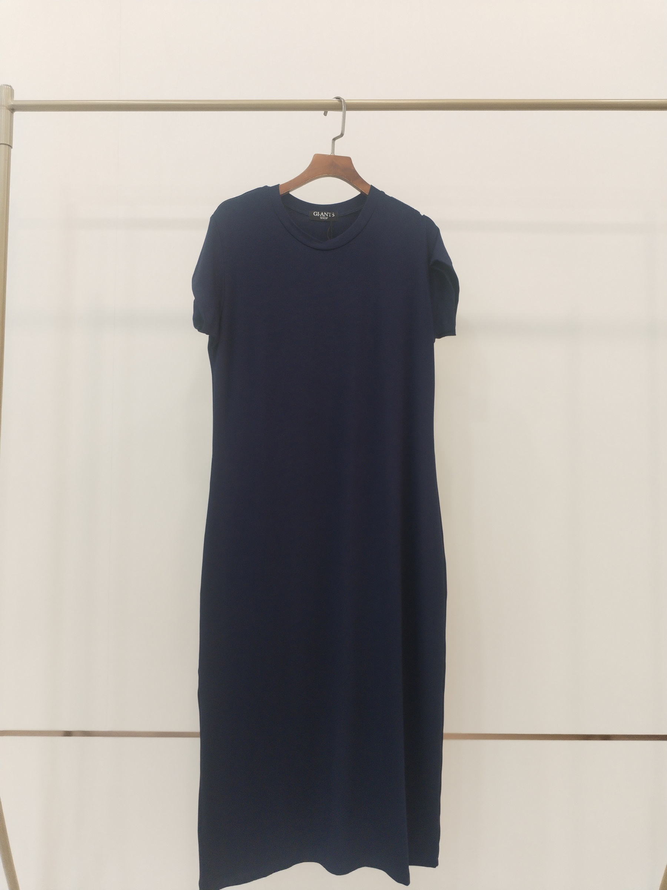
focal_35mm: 29
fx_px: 745
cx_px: 334
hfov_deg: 48.2
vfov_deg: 61.7
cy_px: 445
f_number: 1.8
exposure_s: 1/60
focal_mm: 4.75
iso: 383
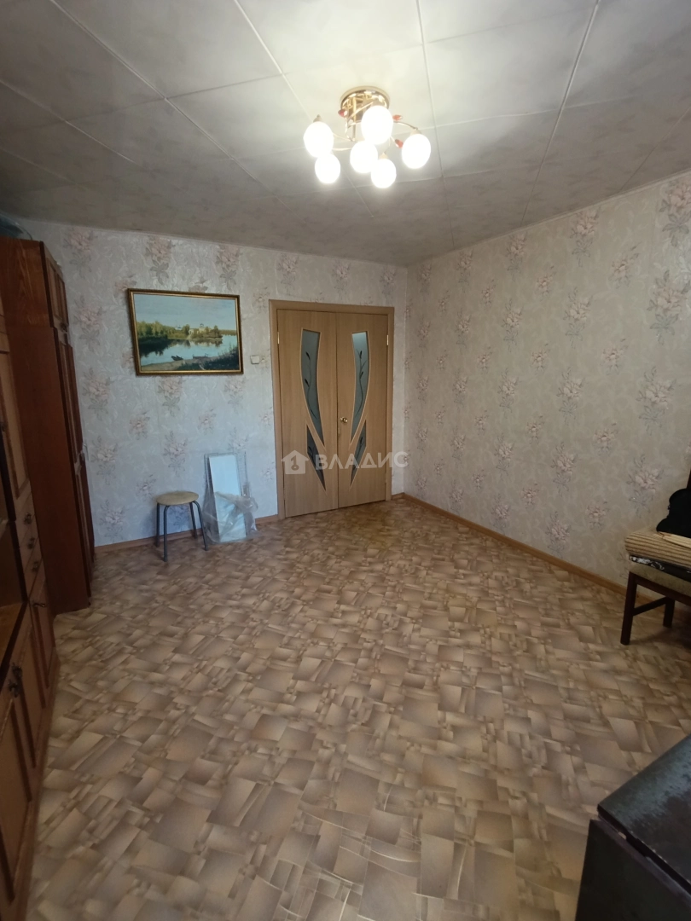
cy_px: 460
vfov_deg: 94.5
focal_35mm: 16
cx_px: 346
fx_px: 426
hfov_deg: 78.1
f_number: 2.2
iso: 320
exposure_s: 1/50
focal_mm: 1.65
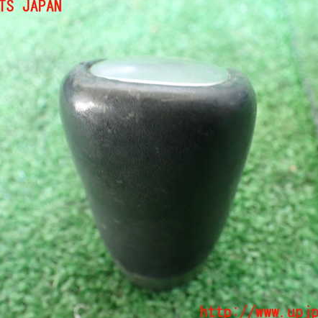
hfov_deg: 46.0
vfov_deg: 46.0
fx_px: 374
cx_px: 147
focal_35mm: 36
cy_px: 160
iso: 1000
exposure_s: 1/30
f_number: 2.3
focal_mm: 5.4
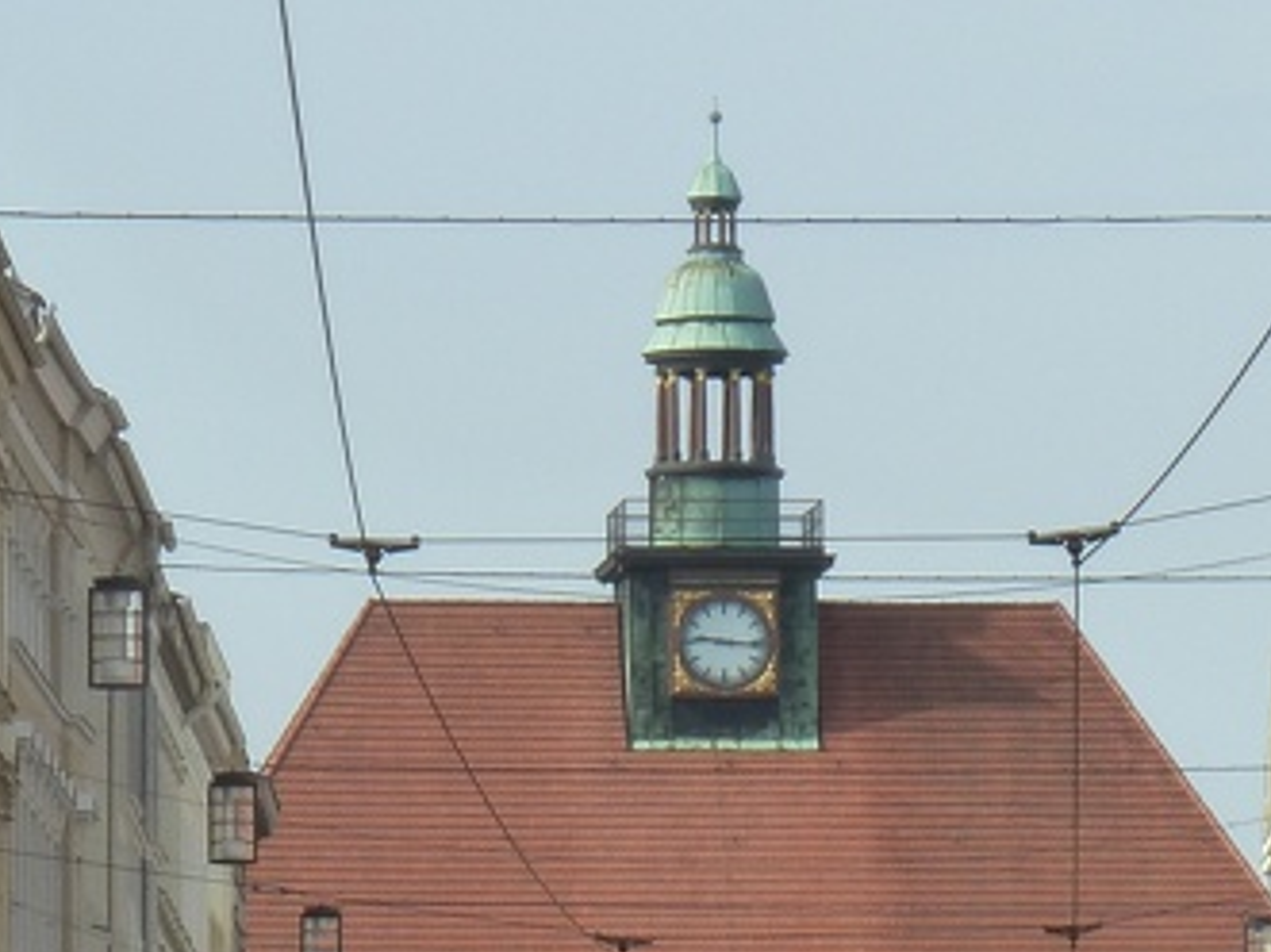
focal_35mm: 352
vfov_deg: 4.2
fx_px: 12920
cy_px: 768
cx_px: 710
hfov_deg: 5.6
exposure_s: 1/400
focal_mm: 24.1
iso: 125
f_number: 4.5
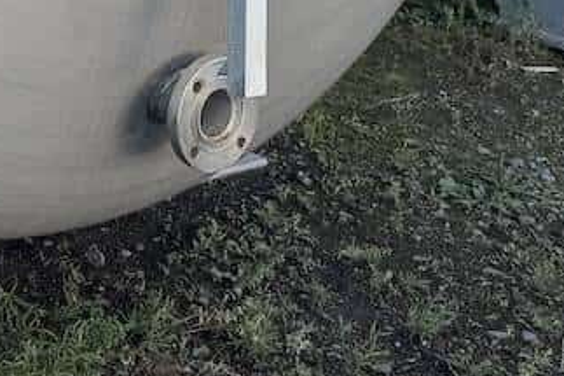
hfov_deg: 15.7
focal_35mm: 116
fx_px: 1816
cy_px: -543
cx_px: -363
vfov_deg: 10.2
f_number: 1.78
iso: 80
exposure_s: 1/888
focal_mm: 6.76
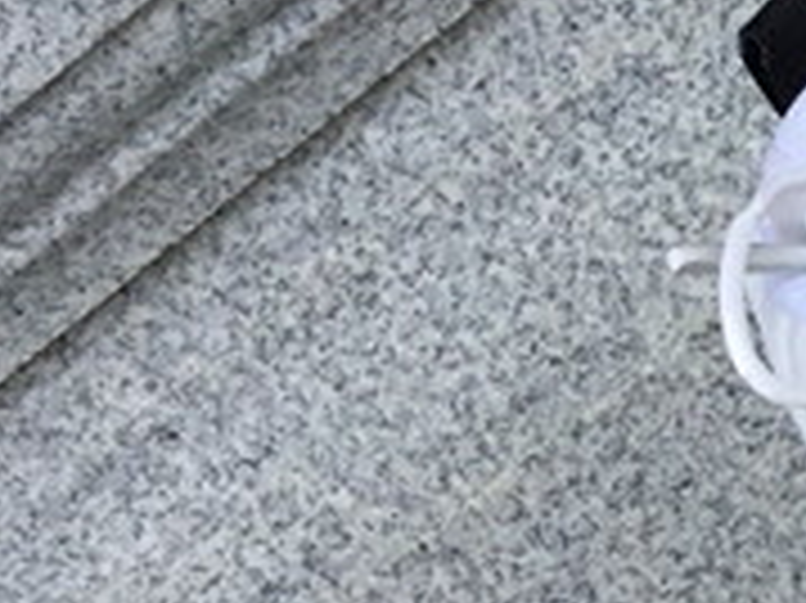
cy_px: 524
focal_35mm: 156
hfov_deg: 11.4
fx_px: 3630
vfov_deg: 9.5
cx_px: 1648
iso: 25
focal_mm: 3.3
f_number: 2.4
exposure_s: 1/311
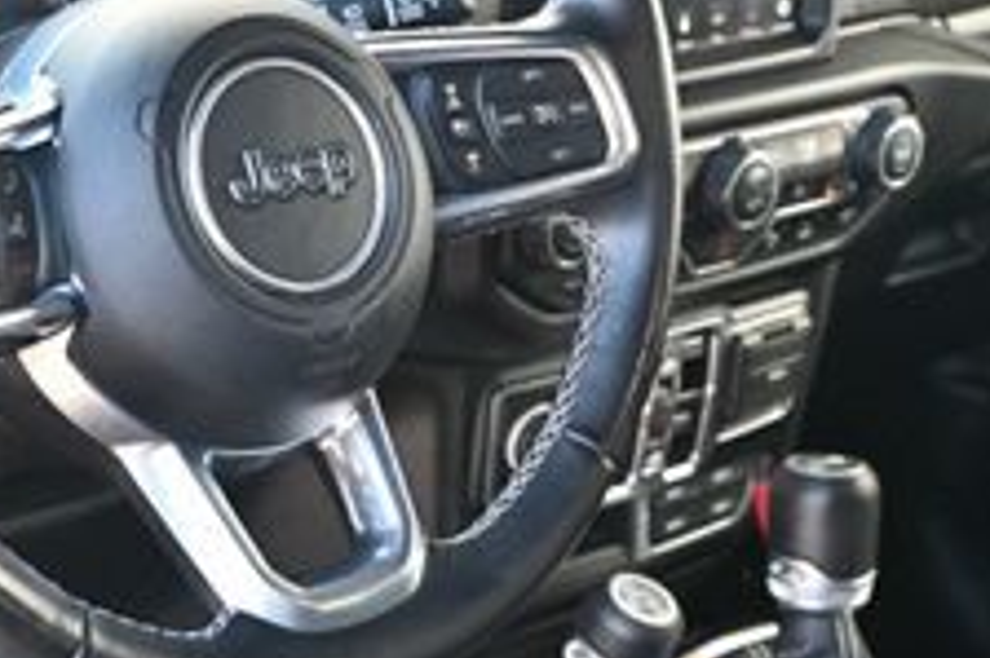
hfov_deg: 24.1
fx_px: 2300
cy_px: 437
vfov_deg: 16.3
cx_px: 314
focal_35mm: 84
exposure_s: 1/125
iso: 800
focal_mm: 19.5
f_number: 3.8
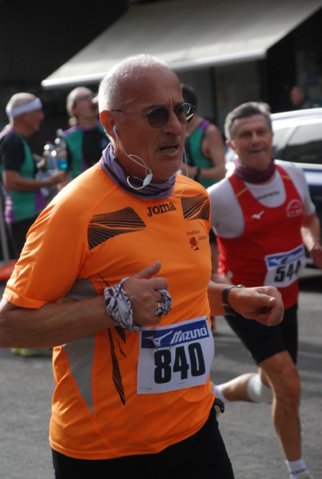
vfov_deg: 15.2
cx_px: 161
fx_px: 1802
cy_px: 240
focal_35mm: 135
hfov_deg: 10.2
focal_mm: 90
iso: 1000
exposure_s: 1/1250
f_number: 5.6
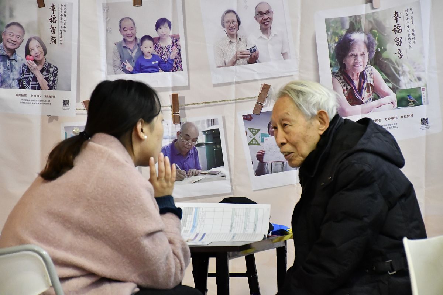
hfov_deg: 14.4
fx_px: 1747
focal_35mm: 142
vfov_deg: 9.7
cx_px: 222
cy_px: 148
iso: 7200
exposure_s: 1/160
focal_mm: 95
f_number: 5.3
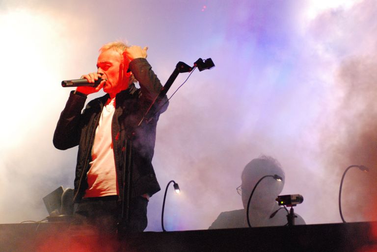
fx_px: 1101
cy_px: 126
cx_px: 188
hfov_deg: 19.4
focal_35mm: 105
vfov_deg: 13.1
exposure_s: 1/250
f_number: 4
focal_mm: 70
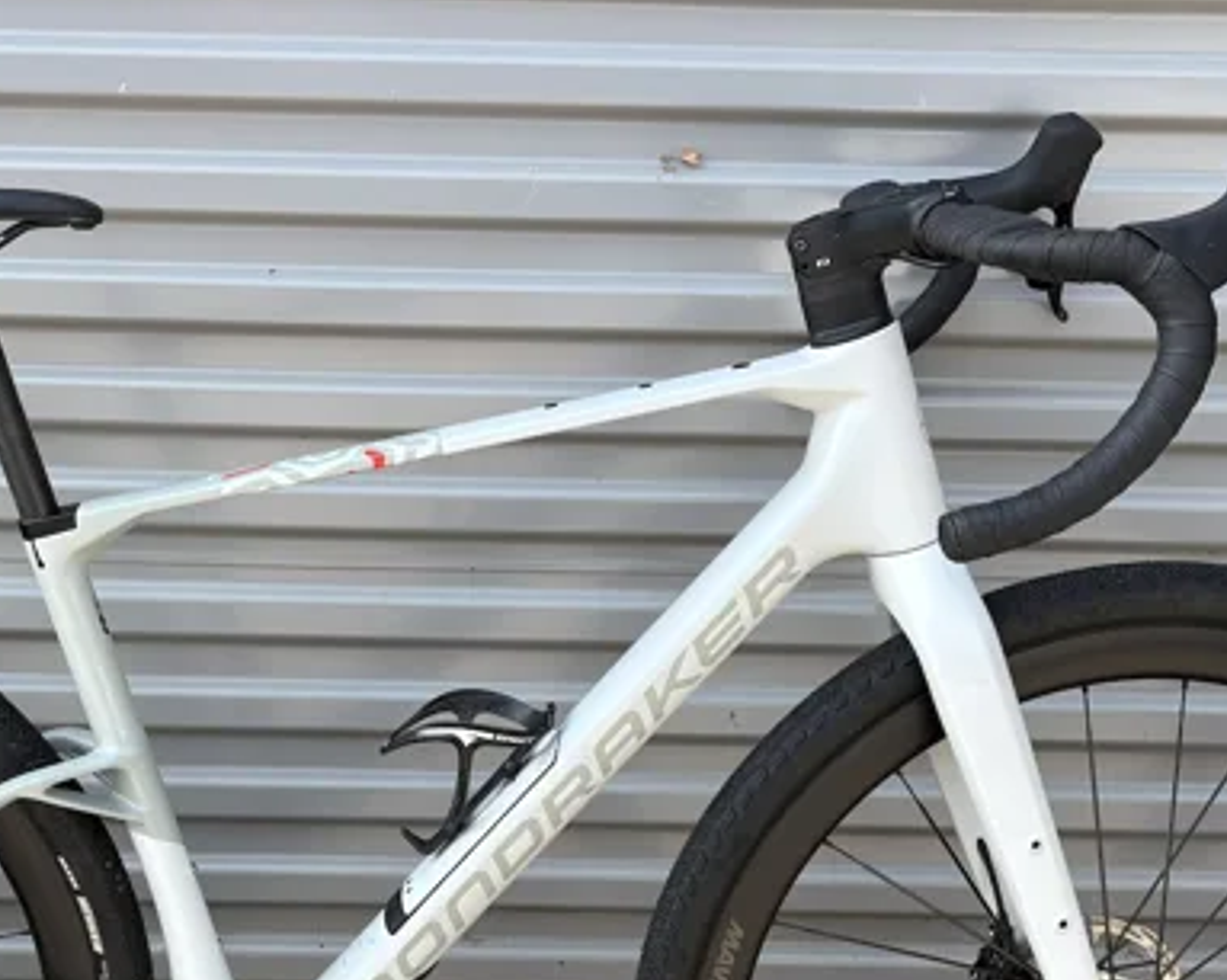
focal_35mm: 53
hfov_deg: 35.0
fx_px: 1924
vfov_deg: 28.0
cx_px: 400
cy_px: 781
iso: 50
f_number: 1.6
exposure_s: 1/612
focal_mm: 5.96
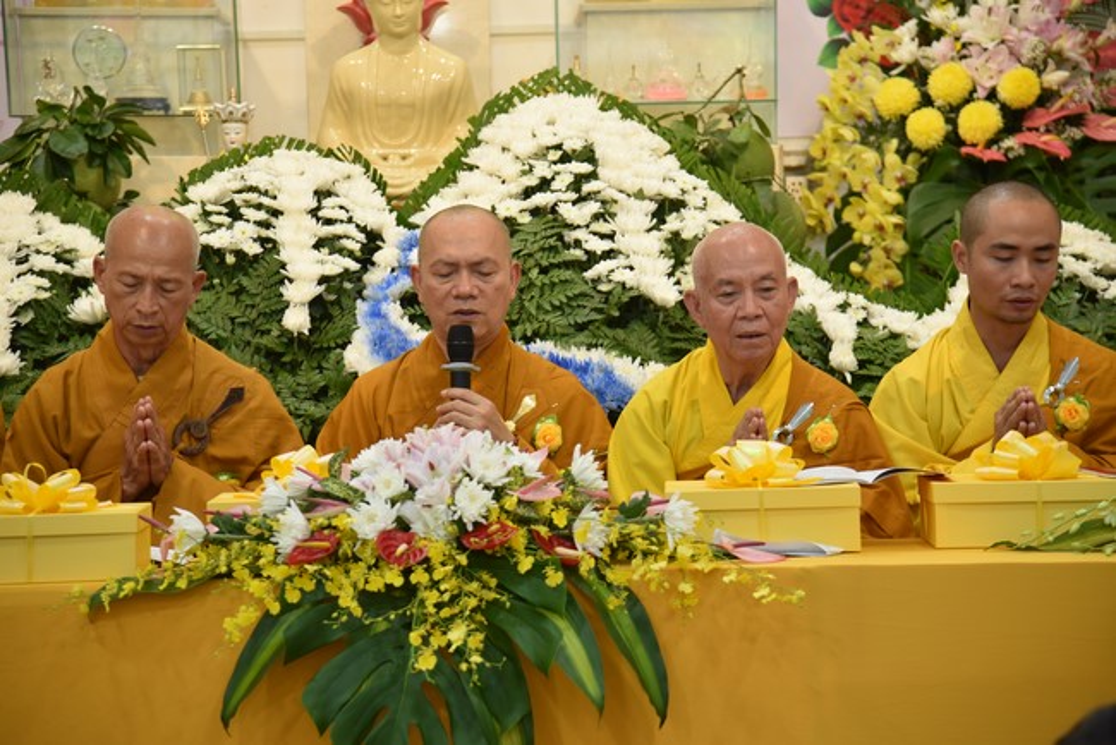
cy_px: 372
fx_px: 3721
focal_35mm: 120
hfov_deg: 17.1
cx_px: 558
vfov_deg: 11.4
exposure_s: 1/125
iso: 1000
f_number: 4
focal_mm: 120
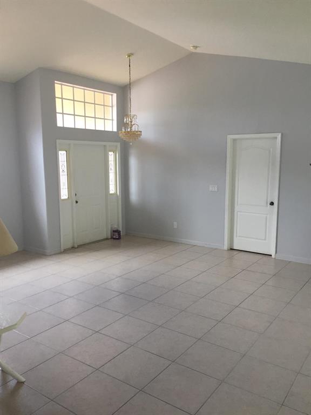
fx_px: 347
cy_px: 208
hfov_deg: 48.2
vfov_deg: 61.7
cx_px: 156
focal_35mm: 29
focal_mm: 4.15
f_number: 2.2
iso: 40
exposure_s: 1/30
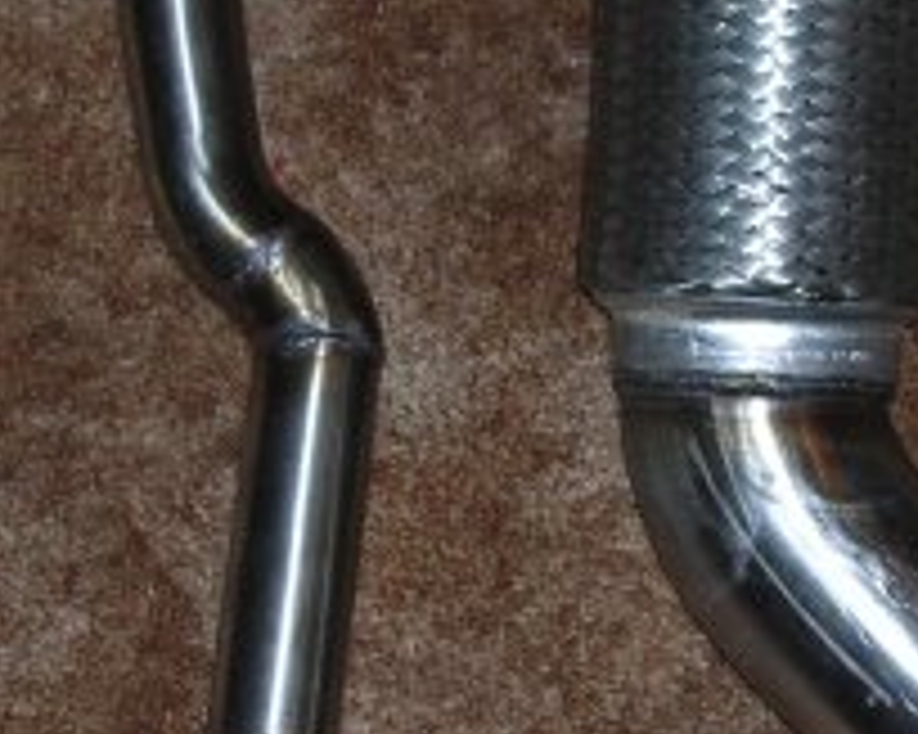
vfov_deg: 9.4
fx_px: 4481
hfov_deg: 11.7
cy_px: 353
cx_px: 716
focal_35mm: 165
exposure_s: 1/60.1
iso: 50
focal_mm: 9.1
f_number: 3.4
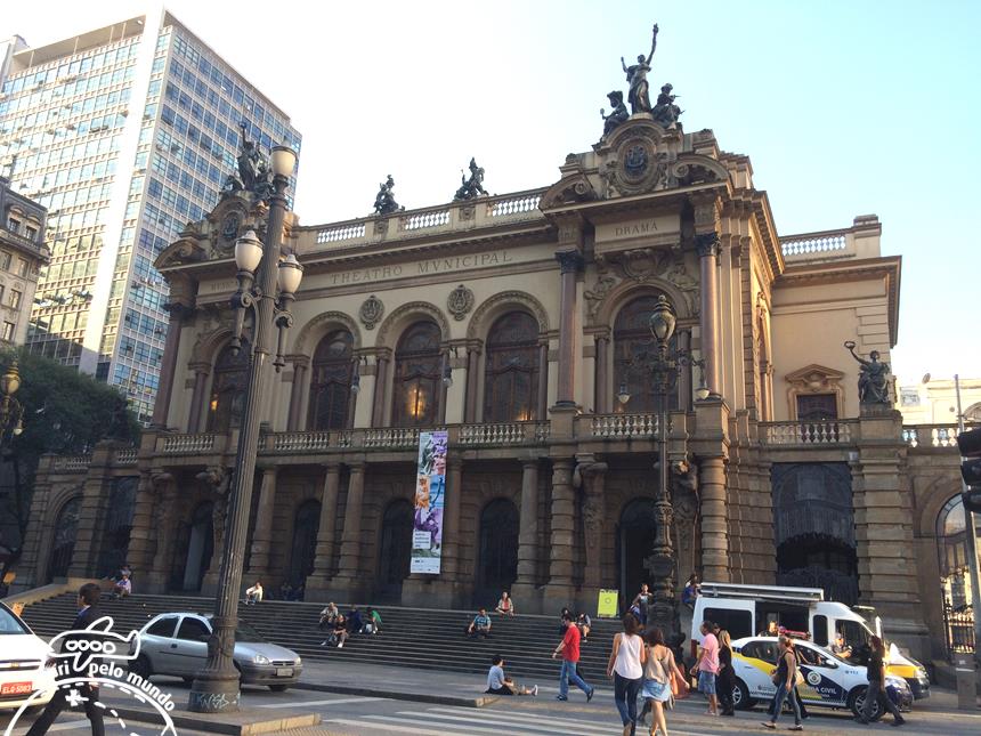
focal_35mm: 29
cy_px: 368
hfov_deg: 61.7
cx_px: 490
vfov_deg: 48.2
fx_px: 822
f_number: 2.2
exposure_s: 1/328
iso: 32
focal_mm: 4.15
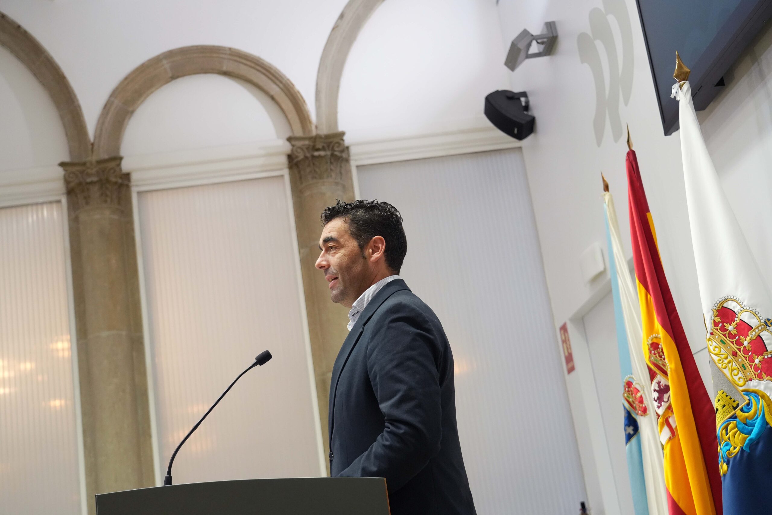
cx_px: 386
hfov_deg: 41.9
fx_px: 1008
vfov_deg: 28.7
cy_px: 258
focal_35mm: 47
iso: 4000
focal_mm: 47
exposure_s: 1/400
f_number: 4
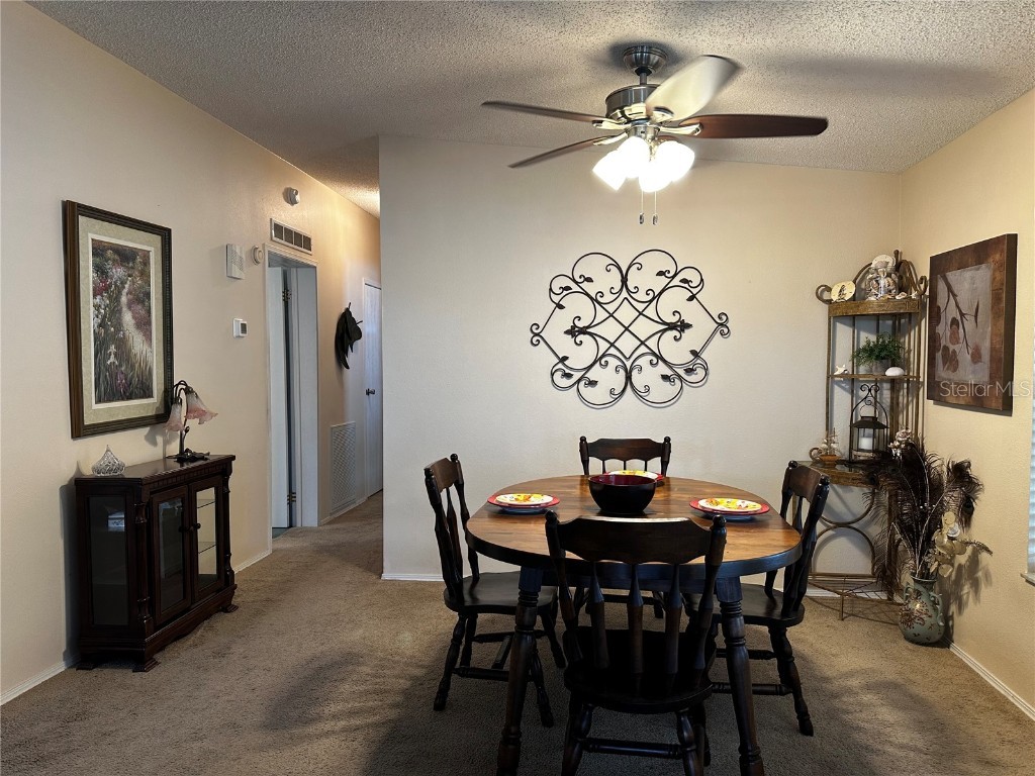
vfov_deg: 56.8
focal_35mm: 24
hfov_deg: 71.6
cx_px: 518
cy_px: 388
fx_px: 718
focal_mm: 6.86
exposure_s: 1/60
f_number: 1.78
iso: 160
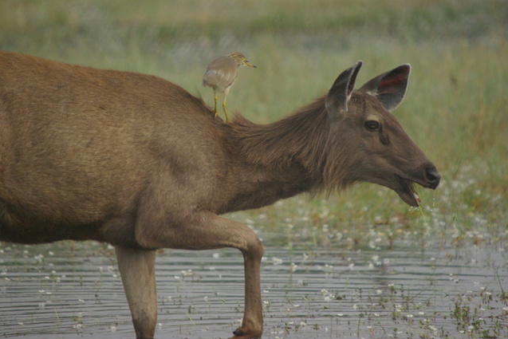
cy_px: 170
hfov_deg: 2.7
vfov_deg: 1.8
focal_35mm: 754
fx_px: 10642
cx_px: 254
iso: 800
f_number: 6.7
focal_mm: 500
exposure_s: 1/1500
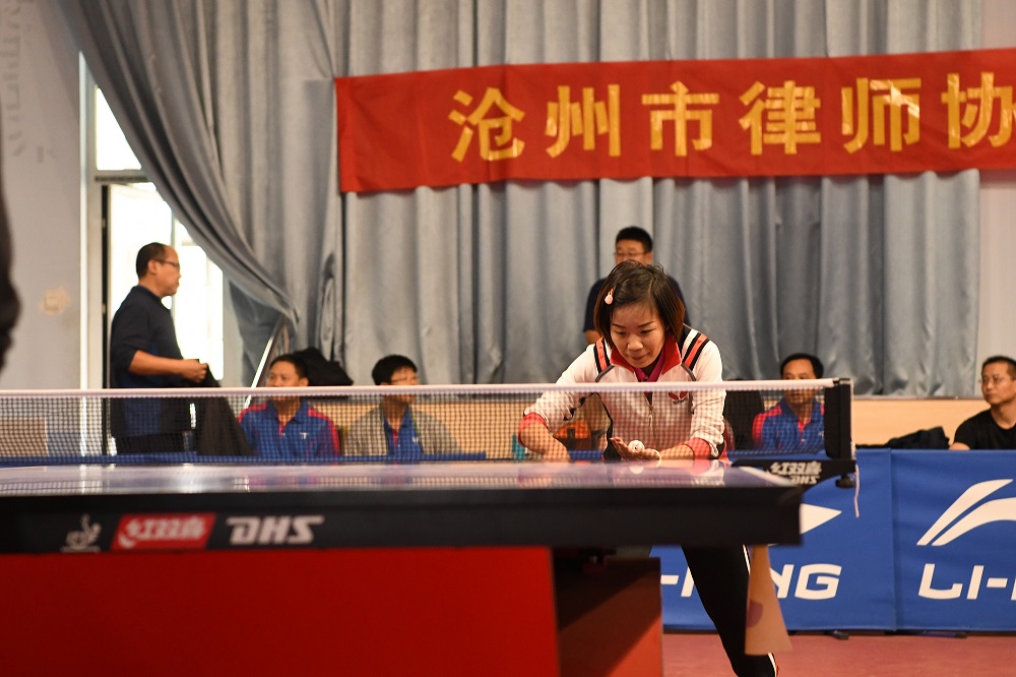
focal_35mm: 70
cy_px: 338
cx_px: 508
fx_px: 1975
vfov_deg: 19.4
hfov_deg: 28.9
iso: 2500
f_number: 4
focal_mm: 70
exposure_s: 1/100
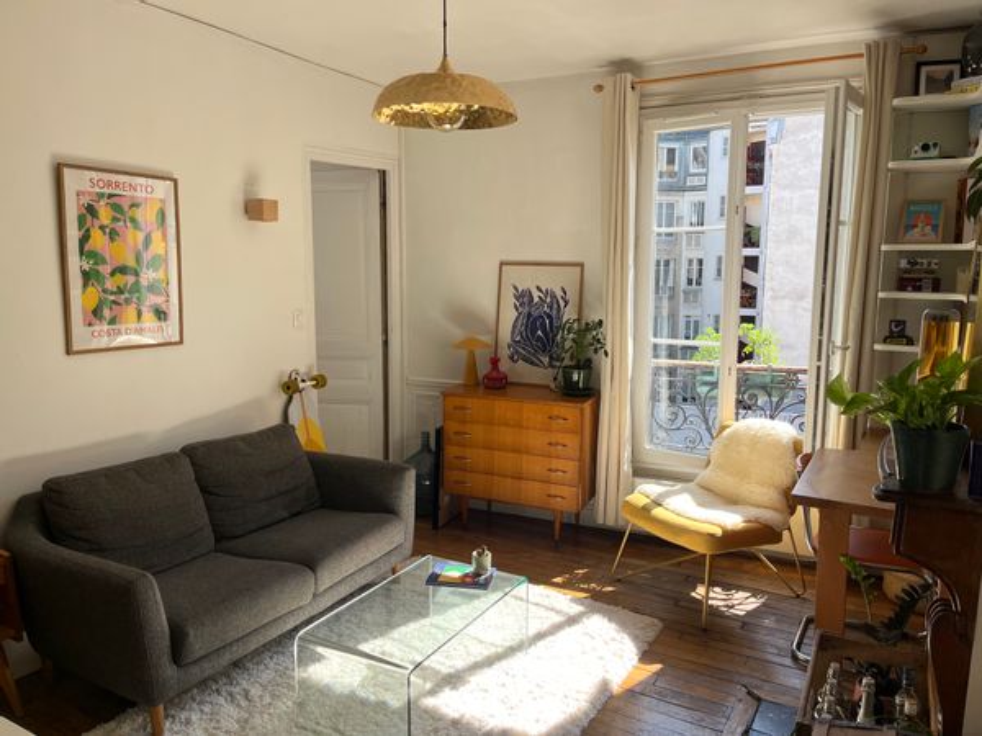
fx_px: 738
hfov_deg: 67.3
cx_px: 491
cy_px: 368
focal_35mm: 26
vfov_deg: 53.1
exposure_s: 1/463
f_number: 1.6
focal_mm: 5.1
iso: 50
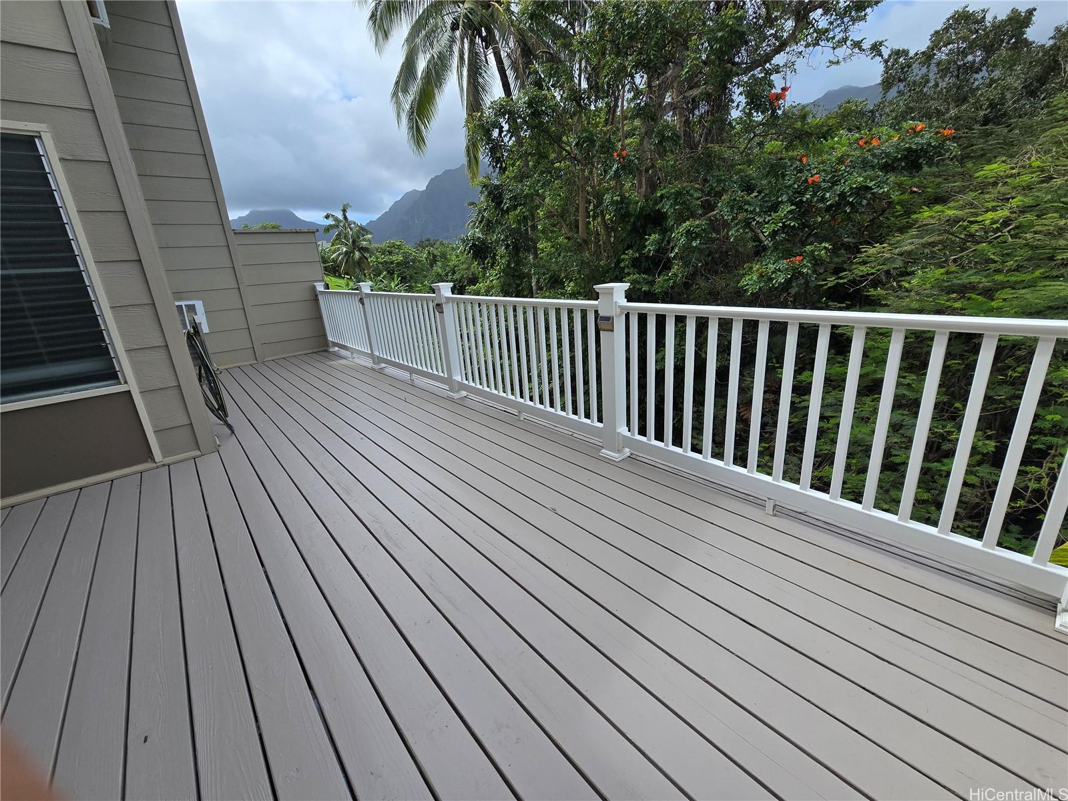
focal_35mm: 13
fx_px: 401
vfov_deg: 89.9
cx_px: 534
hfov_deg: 106.2
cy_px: 400
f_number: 2.2
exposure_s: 1/1756
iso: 50
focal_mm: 2.2
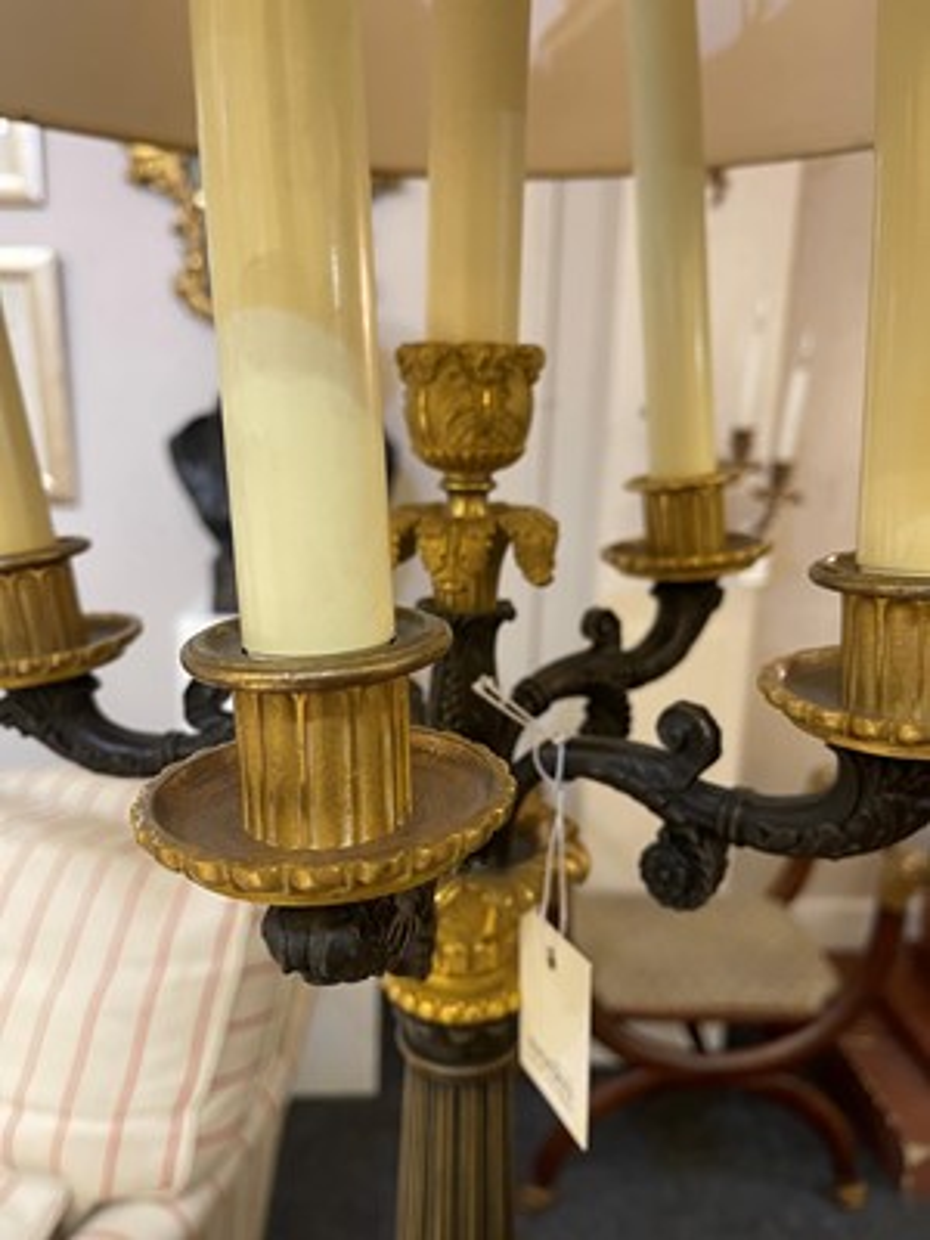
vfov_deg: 69.4
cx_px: 465
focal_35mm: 25
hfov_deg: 54.9
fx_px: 896
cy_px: 620
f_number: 1.6
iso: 160
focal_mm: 5.1
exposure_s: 1/50
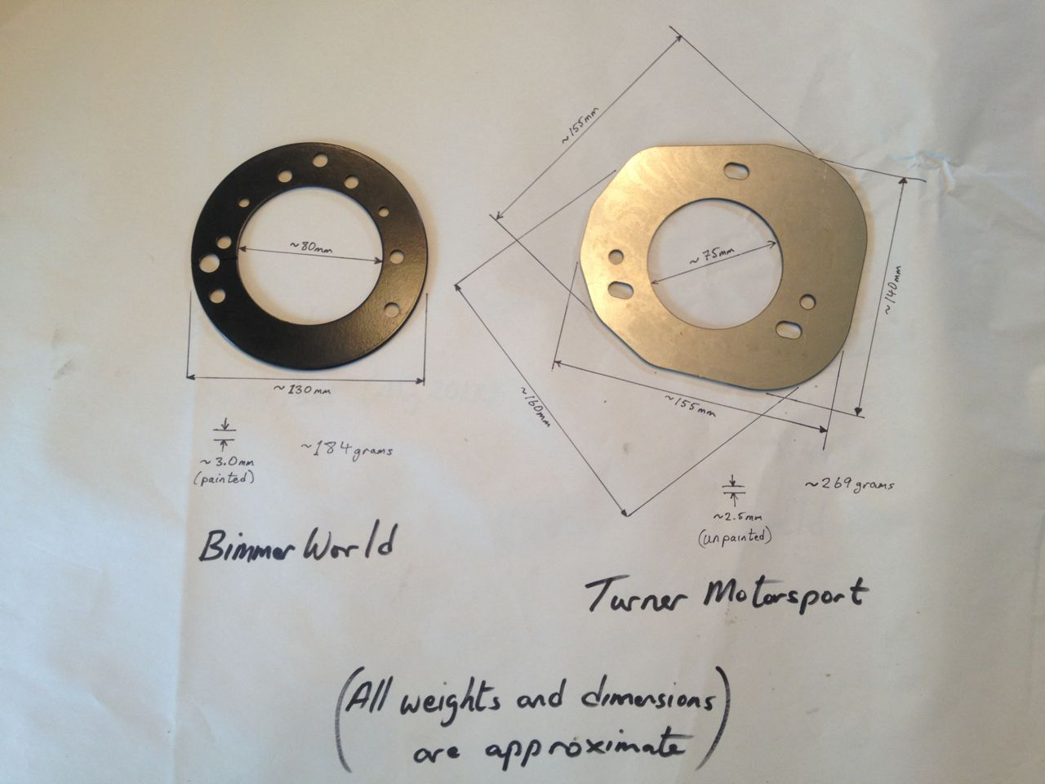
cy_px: 392
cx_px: 522
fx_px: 1057
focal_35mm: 35
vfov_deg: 40.7
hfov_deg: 52.6
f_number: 2.4
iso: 64
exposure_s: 1/20
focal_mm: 4.28
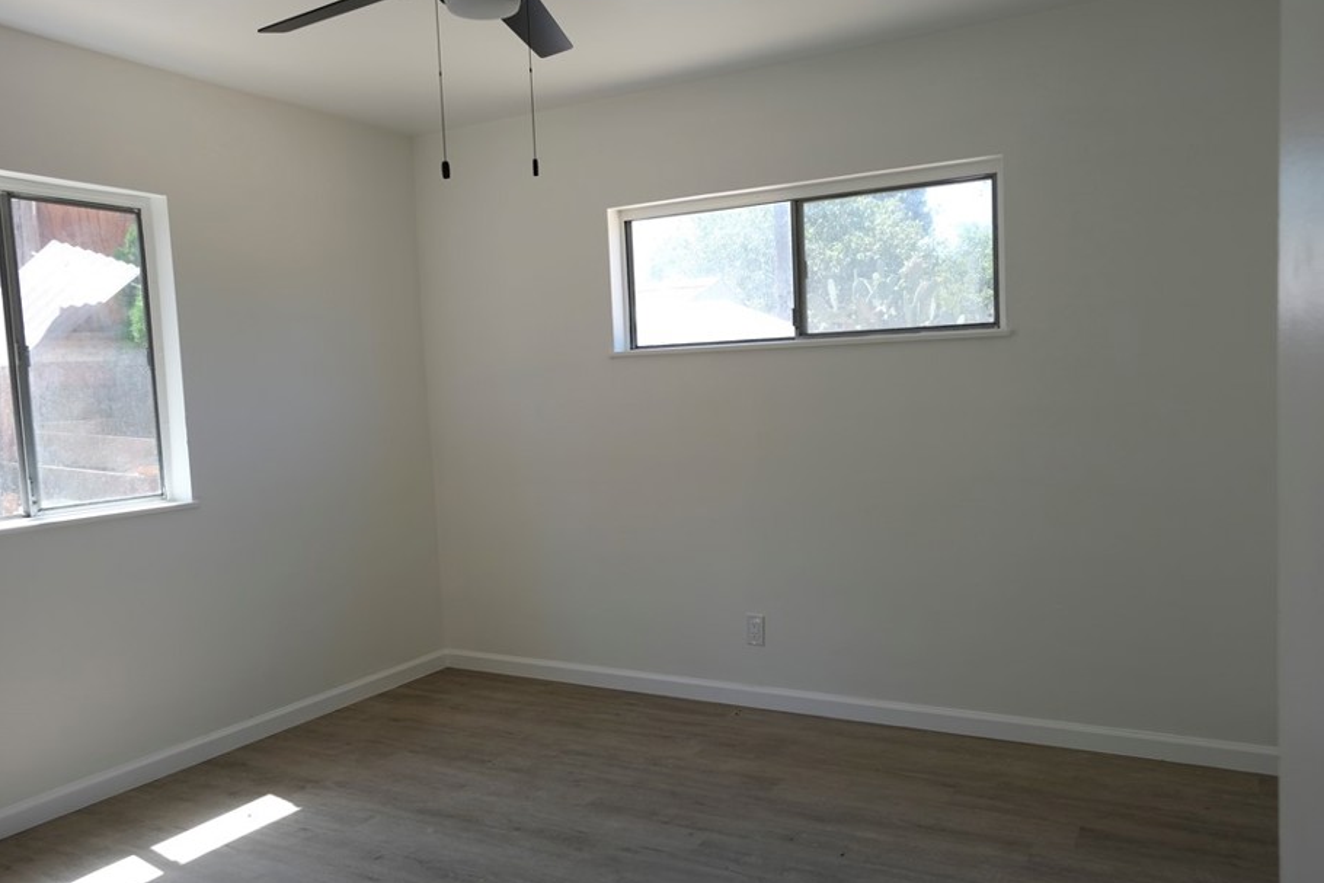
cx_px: 695
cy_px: 455
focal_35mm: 27
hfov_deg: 67.3
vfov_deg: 47.9
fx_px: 993
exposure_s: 1/80
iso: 160
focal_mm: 16
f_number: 4.5
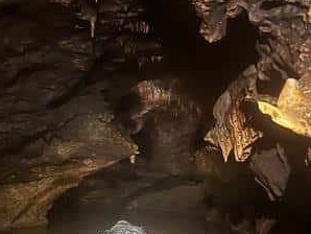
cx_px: 119
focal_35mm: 61
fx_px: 548
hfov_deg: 31.5
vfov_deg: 23.2
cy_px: 228
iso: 800
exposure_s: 1/11
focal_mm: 5.7
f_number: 1.5
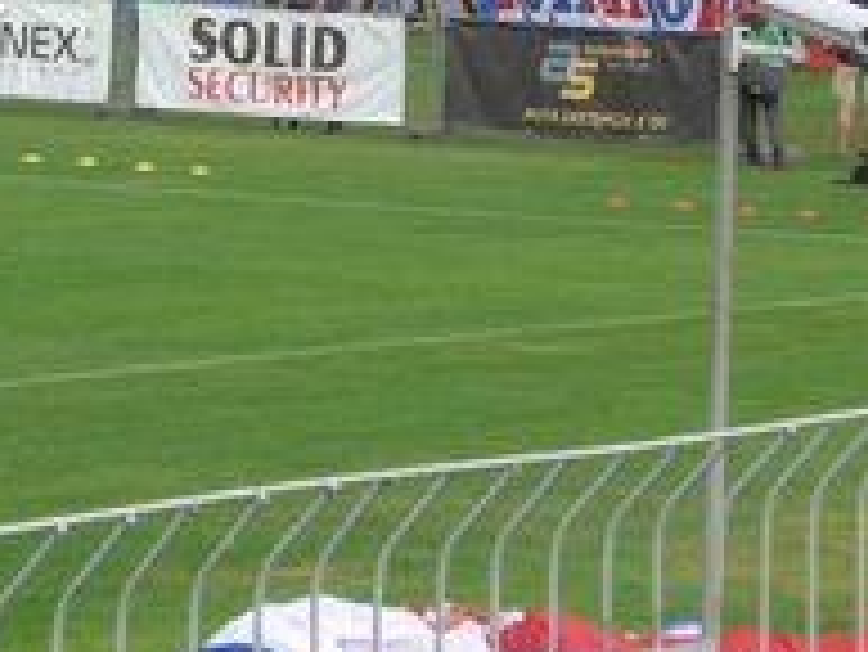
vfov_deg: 5.8
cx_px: 220
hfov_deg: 7.8
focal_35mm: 254
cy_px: -196
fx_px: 6373
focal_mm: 17
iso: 80
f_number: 4.5
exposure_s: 1/160
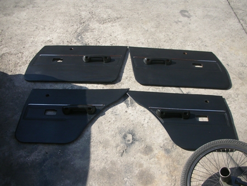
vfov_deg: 40.7
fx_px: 250
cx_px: 124
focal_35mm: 35
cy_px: 93
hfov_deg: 52.6
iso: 50
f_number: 8.5
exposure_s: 1/75.4
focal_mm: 5.8
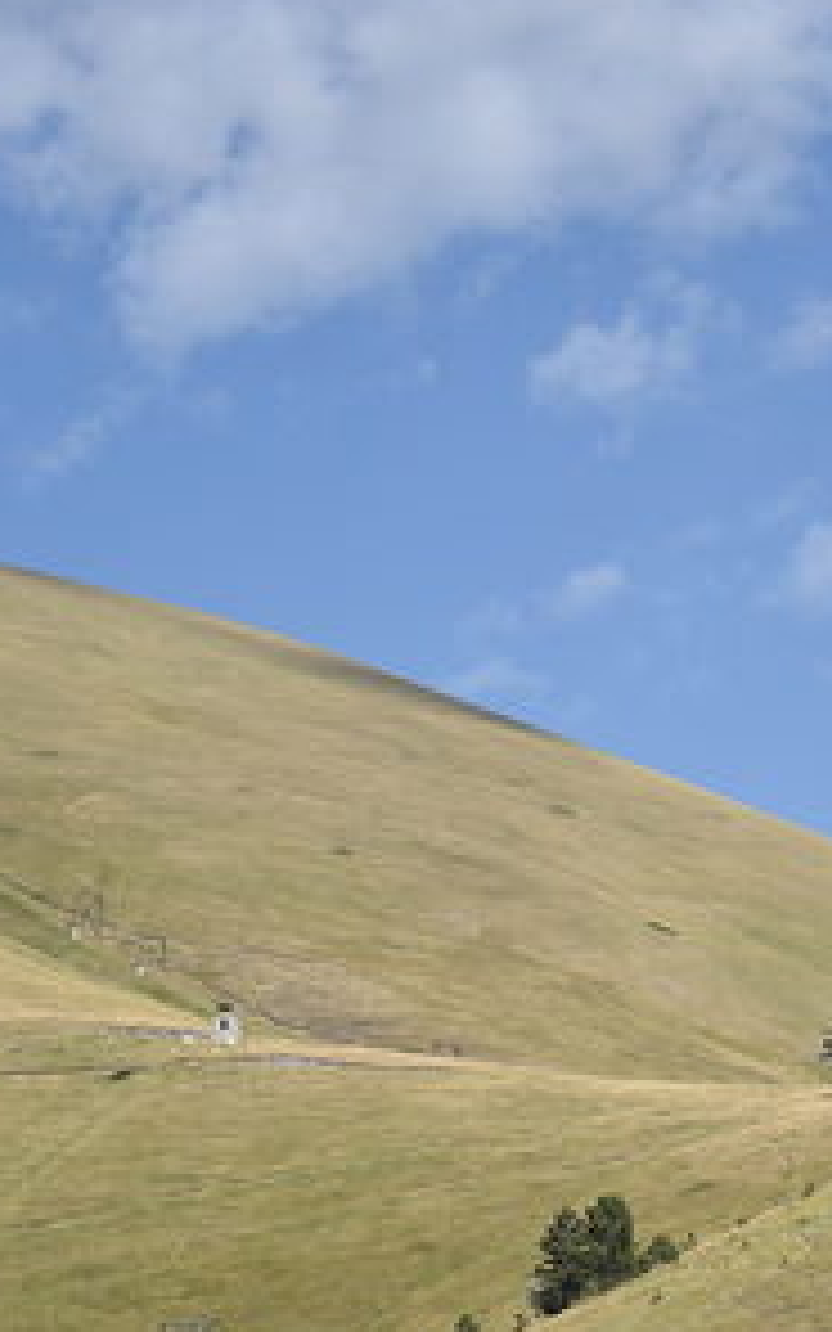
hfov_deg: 8.4
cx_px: 688
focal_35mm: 155
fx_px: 5623
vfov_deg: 13.5
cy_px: 801
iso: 100
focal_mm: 50
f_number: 5
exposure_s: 1/1000
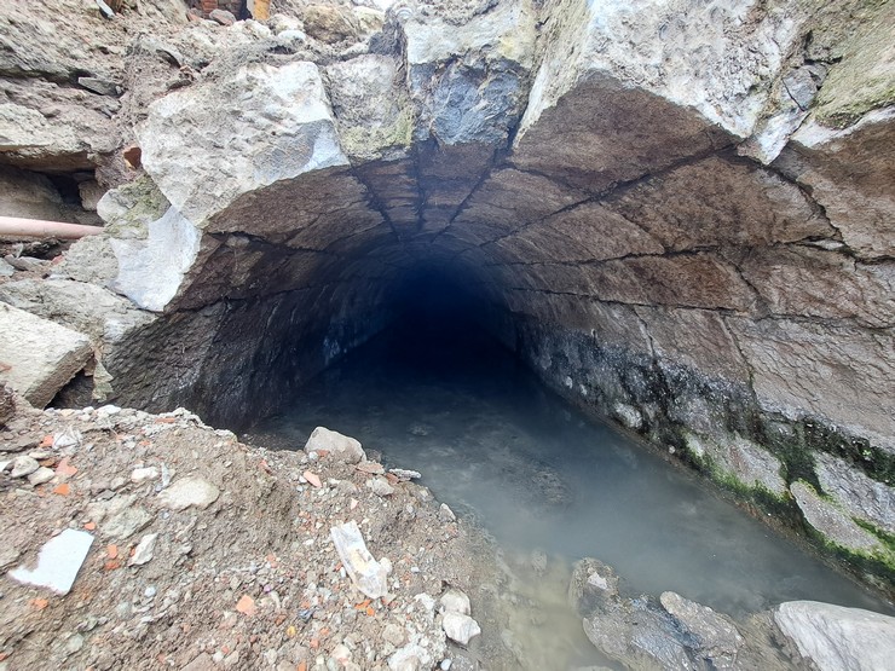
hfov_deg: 106.2
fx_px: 336
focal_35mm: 13
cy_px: 336
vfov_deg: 89.9
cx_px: 448
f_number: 2.2
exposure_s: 1/50
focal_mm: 1.74
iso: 50
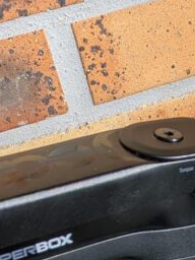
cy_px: 472
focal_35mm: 96
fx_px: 721
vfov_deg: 16.8
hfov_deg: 13.9
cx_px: 334
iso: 26
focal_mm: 4.53
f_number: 1.7
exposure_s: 1/7042
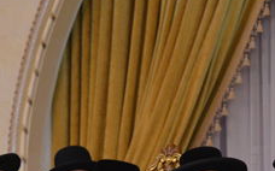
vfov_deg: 2.6
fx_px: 3774
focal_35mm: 504
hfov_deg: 4.2
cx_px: 154
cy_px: 278
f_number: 2.8
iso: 2000
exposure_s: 1/100
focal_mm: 110
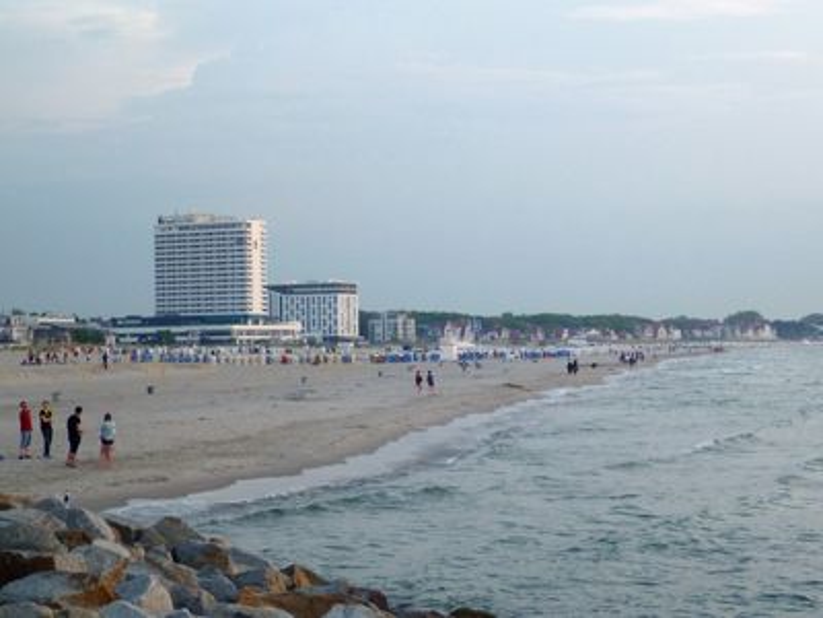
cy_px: 309
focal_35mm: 62
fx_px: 1474
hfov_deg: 31.2
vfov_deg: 23.7
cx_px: 412
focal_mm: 11
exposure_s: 1/80
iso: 160
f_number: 5.2
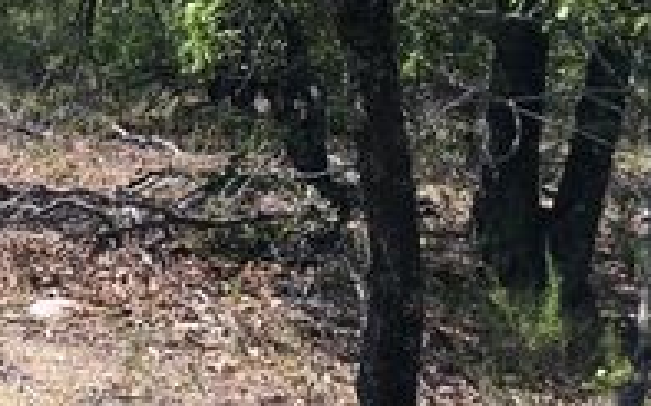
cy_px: 78
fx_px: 1383
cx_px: -149
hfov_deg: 23.9
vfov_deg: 16.6
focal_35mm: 78
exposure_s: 1/663
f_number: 2.2
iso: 25
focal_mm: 4.15
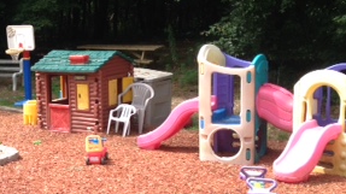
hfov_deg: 23.9
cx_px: -2
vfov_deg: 14.2
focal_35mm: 85
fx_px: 779
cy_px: 113
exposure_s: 1/531
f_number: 2.4
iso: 50
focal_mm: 4.28
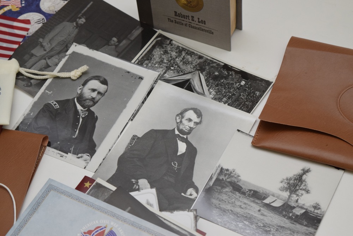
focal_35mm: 75
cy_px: 118
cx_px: 176
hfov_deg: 27.0
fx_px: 735
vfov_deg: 18.2
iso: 800
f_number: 5.6
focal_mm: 50
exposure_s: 1/100
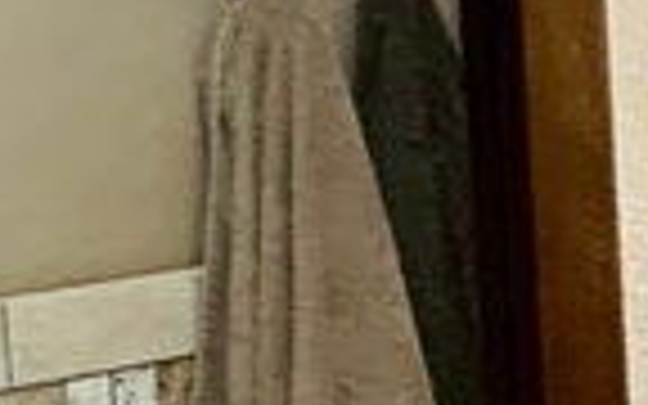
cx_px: 1944
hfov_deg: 8.2
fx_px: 3850
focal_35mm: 218
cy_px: 554
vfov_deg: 6.0
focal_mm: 3
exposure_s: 1/60
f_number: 1.8
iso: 100
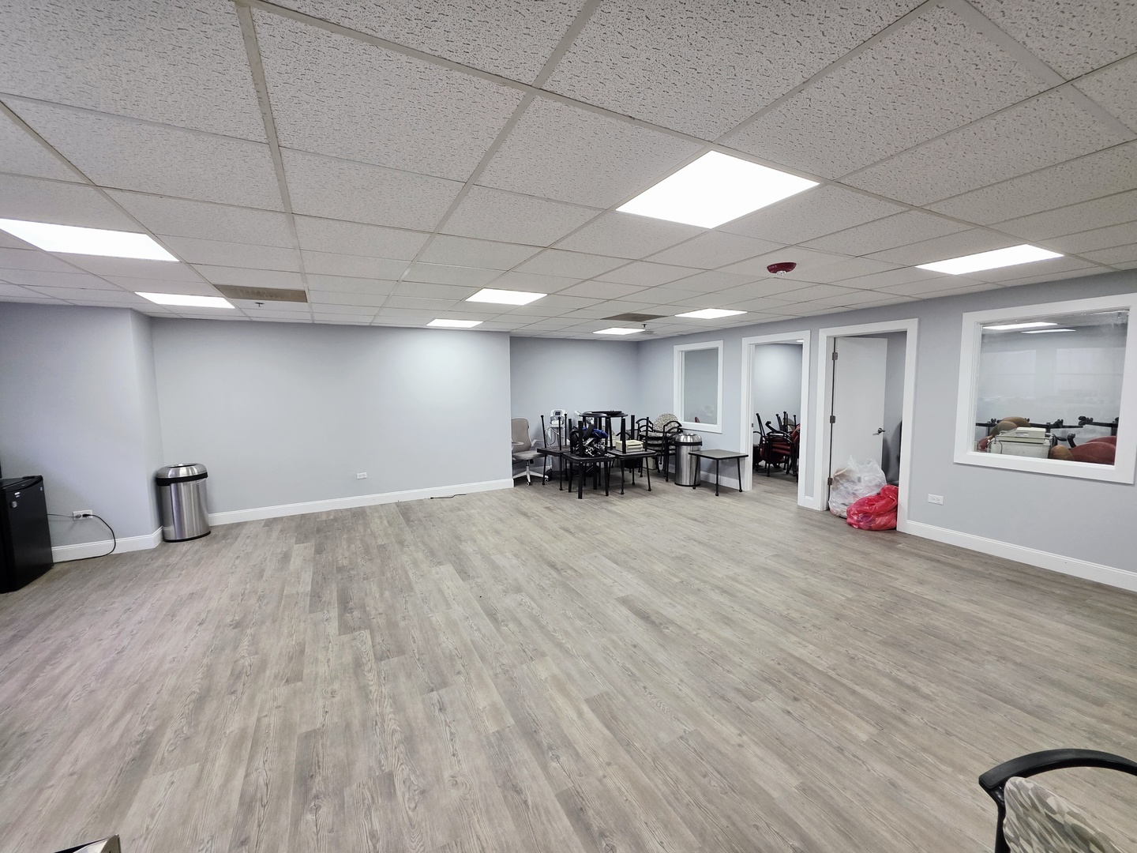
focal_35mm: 13
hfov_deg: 106.2
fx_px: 427
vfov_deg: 89.9
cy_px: 426
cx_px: 568
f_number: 1.9
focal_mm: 2.2
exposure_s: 1/120
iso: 125
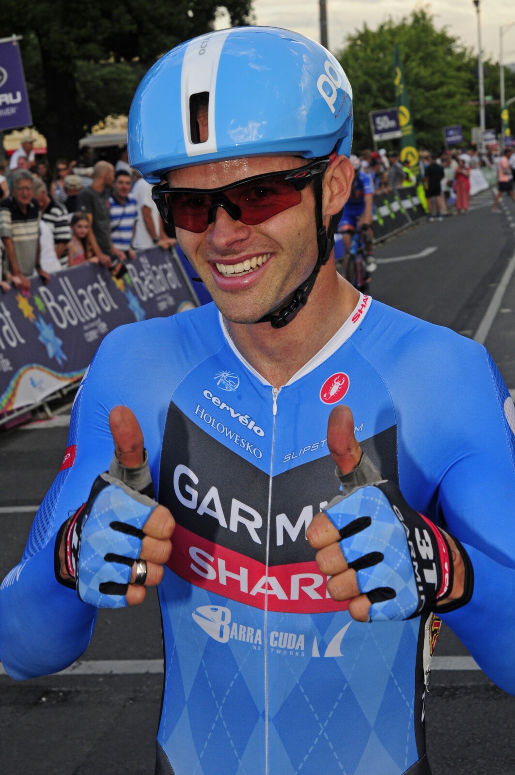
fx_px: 1549
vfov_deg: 28.1
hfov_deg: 18.9
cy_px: 388
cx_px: 258
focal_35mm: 72
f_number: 11
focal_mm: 48
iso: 400
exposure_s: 1/80
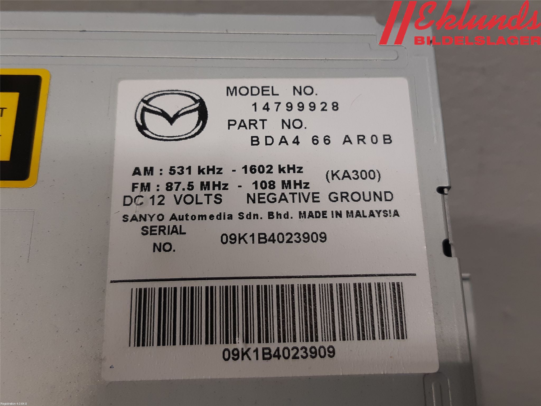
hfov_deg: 67.3
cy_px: 203
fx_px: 406
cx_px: 270
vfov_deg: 53.1
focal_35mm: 26
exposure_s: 1/50
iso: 80
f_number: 1.7
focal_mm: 3.93
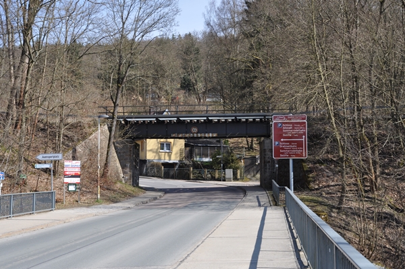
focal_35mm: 45
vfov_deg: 29.8
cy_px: 134
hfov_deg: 43.6
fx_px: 506
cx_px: 202
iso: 200
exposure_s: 1/250
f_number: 8
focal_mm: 30
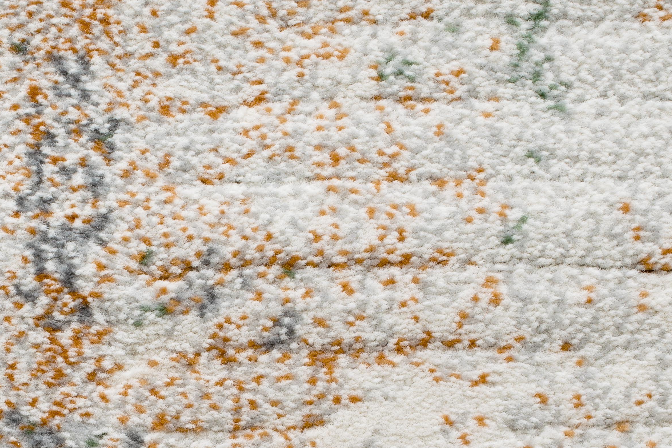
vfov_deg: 8.9
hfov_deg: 13.4
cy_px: 557
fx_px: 2856
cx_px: 182
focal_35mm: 153
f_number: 11
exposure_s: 1/10
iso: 100
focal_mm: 40
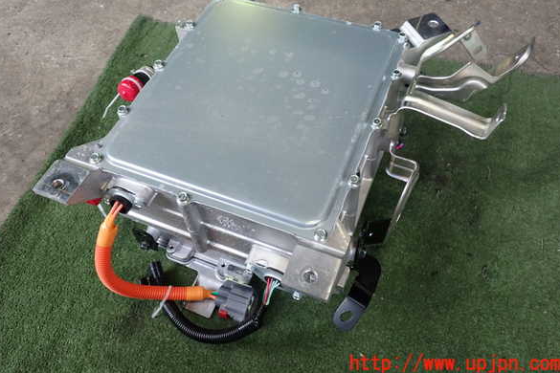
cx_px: 279
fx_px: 498
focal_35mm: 32
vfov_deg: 41.0
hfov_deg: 58.7
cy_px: 161
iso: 200
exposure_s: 1/100
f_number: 2.3
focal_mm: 5.4
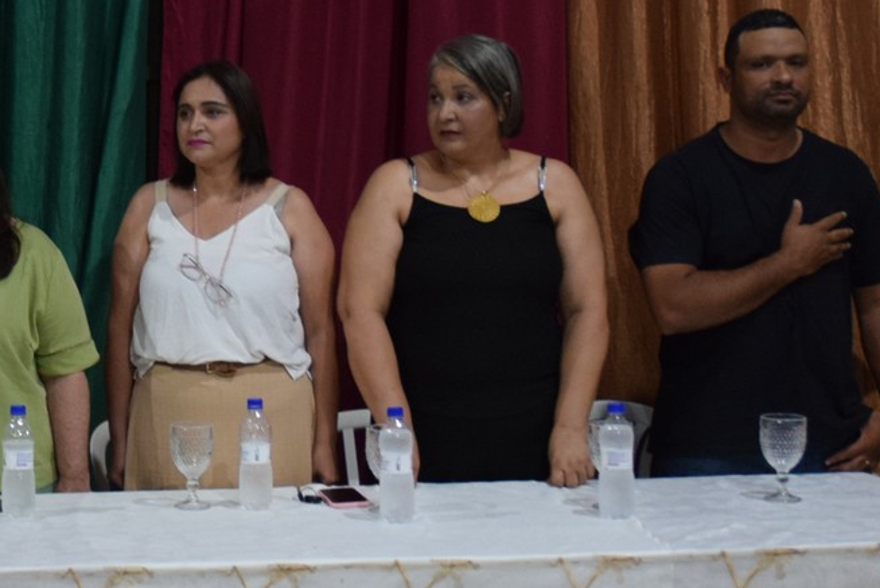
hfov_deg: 23.6
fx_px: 2030
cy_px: 261
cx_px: 40
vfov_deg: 16.5
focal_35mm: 83
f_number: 3.5
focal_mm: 22
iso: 1400
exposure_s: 1/60
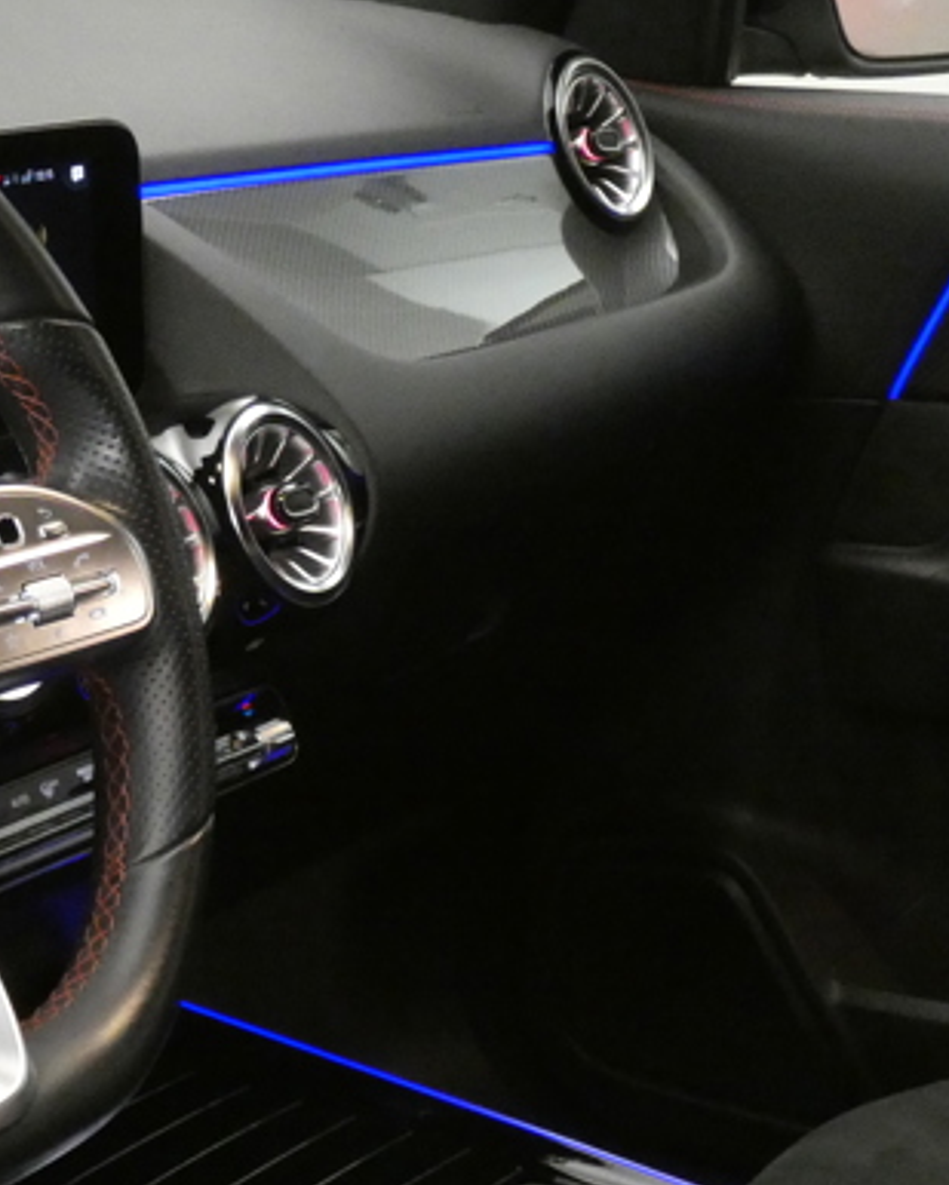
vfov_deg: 20.6
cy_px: 592
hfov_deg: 16.3
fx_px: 3264
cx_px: 95
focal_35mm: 93
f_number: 3.8
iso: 1600
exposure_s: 1/20
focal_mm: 8.2
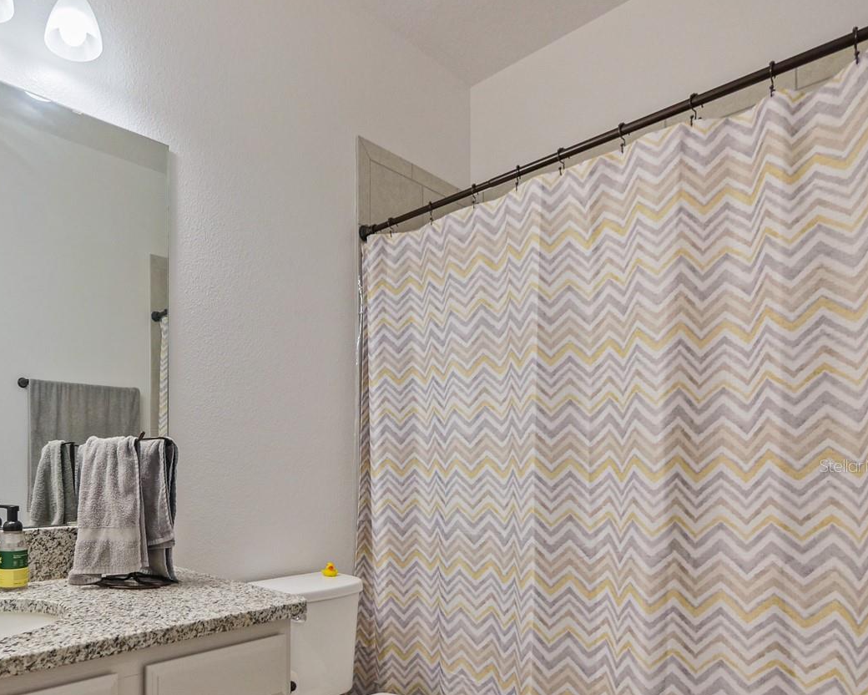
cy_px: 466
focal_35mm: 21
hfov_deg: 72.9
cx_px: 231
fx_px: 539
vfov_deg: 63.8
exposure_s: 1/60
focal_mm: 7
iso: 1250
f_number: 4
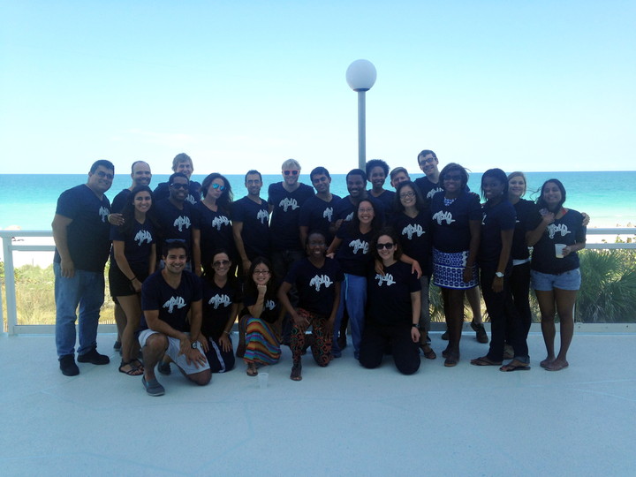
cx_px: 318
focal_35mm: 33
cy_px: 238
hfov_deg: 55.4
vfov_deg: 42.9
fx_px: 606
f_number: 2.4
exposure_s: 1/678
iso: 50
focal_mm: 4.12
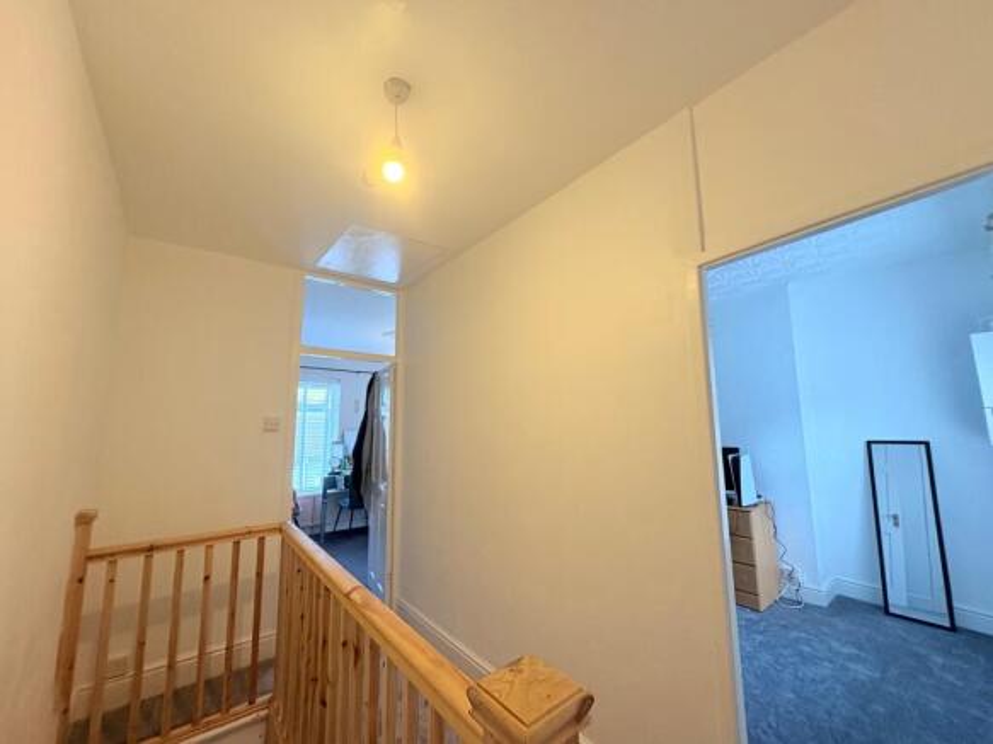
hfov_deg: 102.1
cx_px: 496
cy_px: 372
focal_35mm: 14
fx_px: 402
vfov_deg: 85.7
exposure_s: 1/100
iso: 200
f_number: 2.2
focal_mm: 2.22
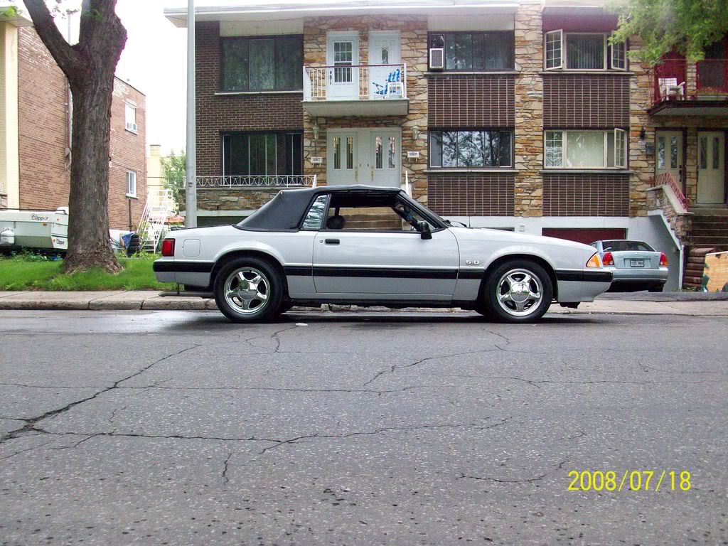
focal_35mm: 34
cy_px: 273
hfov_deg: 54.0
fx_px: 715
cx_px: 364
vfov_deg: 41.8
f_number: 2.8
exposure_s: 1/126
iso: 160
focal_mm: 5.7
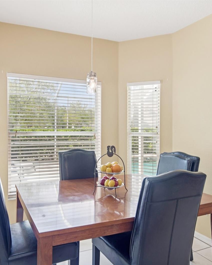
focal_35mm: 27
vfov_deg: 64.1
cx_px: 72
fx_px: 212
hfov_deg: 52.3
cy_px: 133
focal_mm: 19
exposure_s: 1/250
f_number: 8
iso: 400
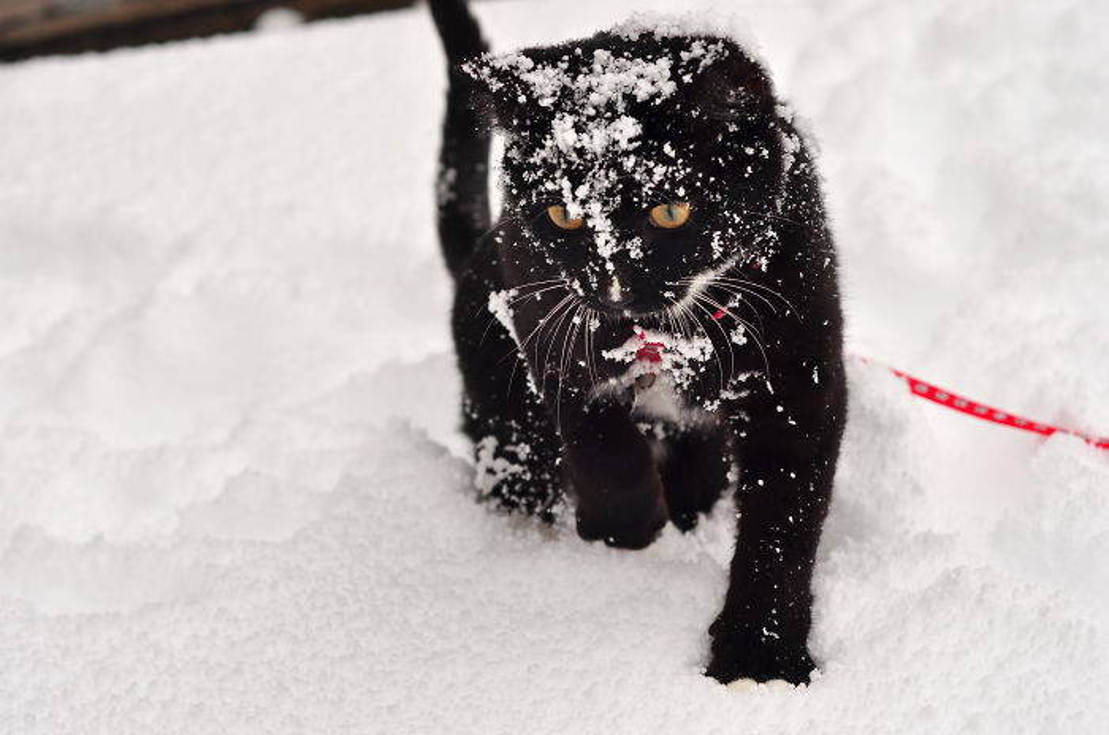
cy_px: 368
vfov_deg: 18.1
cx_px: 554
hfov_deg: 27.0
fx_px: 2306
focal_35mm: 75
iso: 200
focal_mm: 50
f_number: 5
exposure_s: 1/640
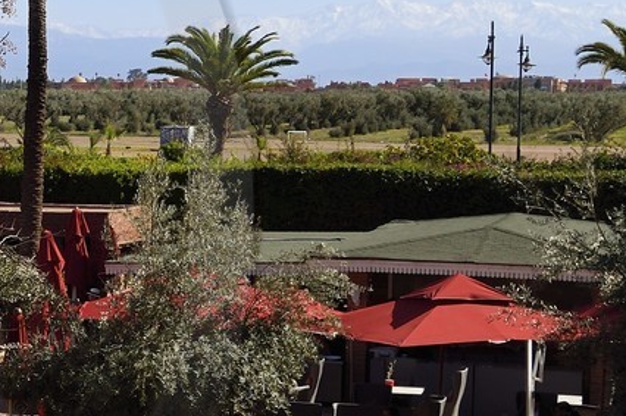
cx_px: -353
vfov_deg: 12.5
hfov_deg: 16.8
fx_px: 1893
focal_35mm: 109
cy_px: 210
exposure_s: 1/250
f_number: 11
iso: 200
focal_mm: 29
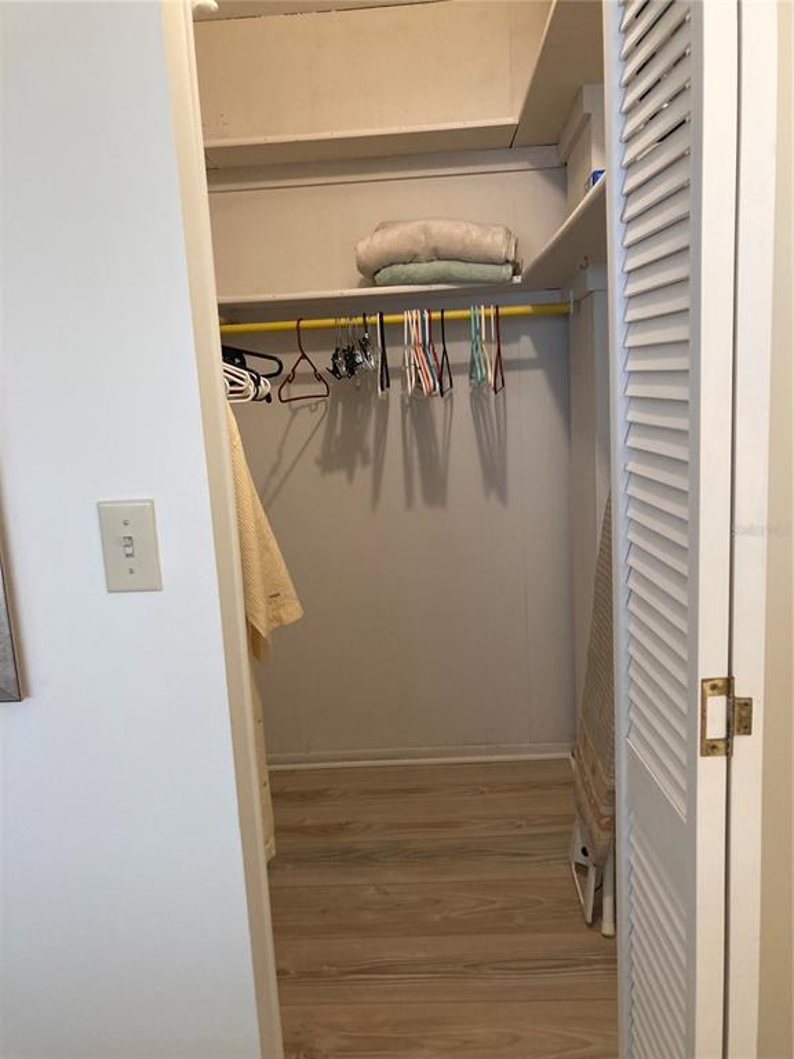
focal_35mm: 28
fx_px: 856
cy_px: 530
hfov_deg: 49.7
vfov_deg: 63.4
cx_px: 397
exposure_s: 1/60
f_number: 1.8
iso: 125
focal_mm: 3.99
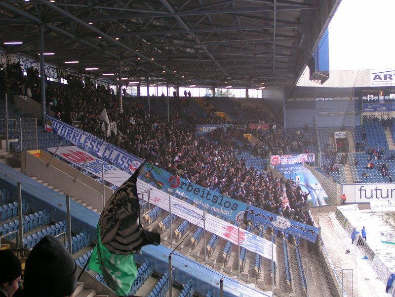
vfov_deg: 25.7
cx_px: 198
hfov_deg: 33.8
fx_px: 650
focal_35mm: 57
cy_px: 148
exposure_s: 1/60
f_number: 3.2
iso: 80
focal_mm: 8.7
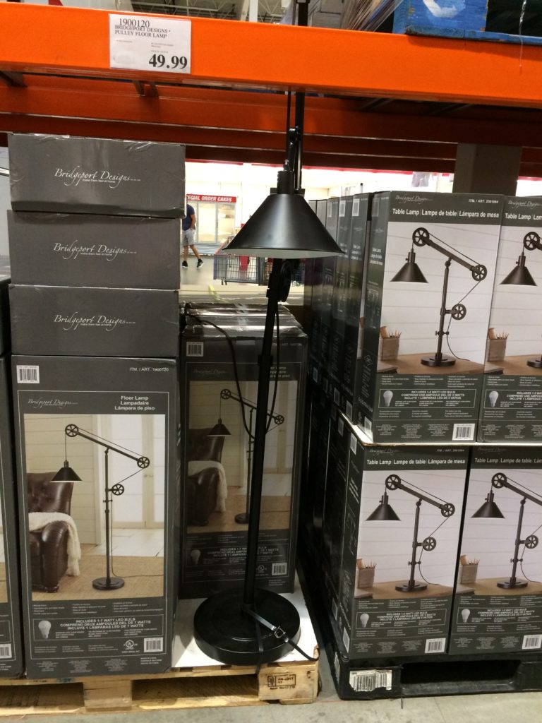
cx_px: 271
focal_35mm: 29
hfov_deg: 48.2
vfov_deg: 61.7
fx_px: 605
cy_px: 362
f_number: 2.2
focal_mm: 4.15
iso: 200
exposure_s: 1/30
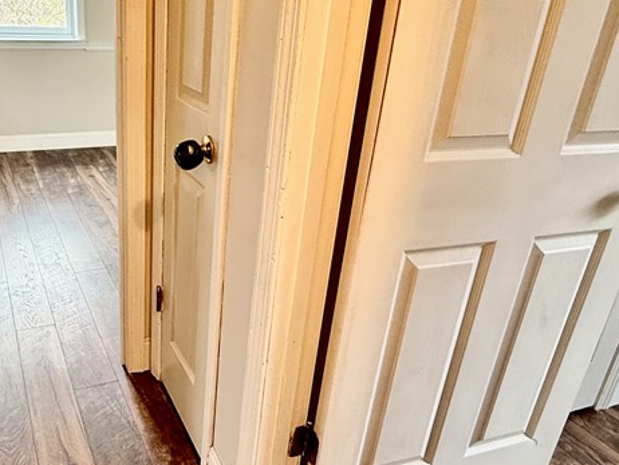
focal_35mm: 31
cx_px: 201
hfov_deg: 56.9
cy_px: 225
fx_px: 555
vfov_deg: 45.5
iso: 250
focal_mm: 2.22
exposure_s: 1/60
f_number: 2.2
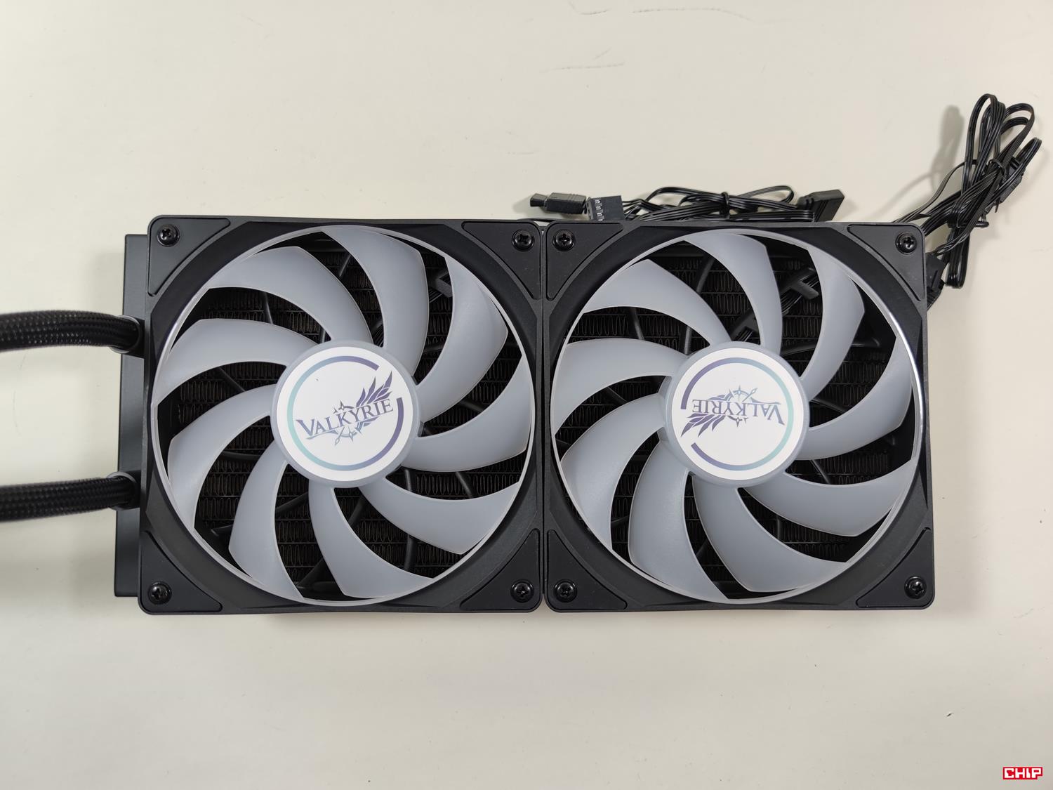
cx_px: 526
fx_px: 760
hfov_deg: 69.4
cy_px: 395
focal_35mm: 25
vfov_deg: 54.9
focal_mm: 6.78
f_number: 1.85
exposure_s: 1/100
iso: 72
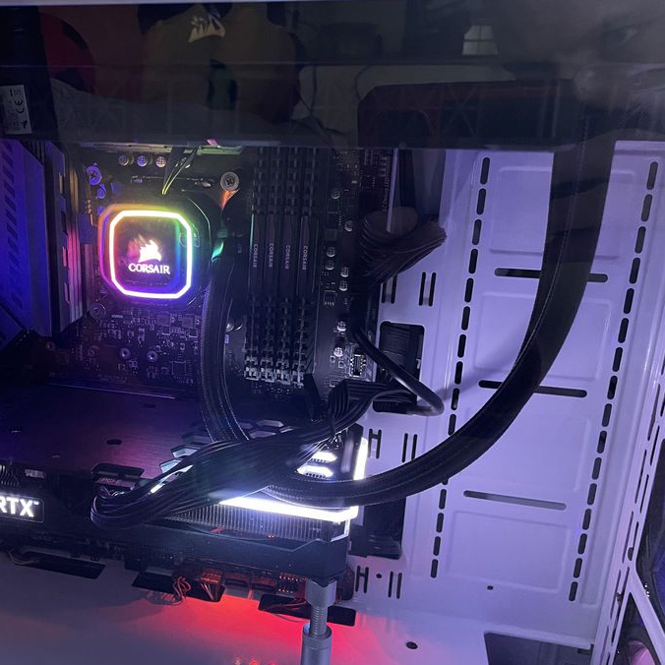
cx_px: 198
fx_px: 739
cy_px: 363
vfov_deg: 48.4
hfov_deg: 47.3
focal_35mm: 34
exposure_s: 1/30
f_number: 1.6
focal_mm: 4.2
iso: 640
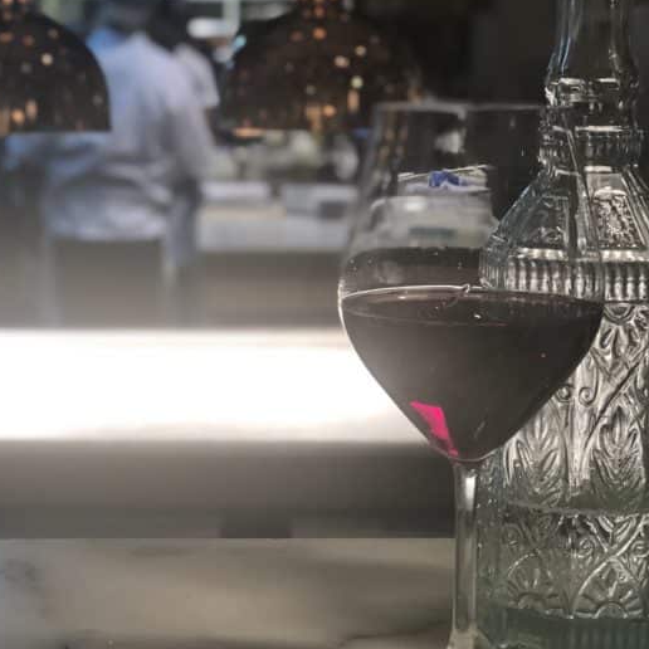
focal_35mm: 78
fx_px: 1655
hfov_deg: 22.1
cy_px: 281
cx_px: 206
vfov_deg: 22.2
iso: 50
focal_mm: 6.6
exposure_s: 1/30
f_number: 2.8
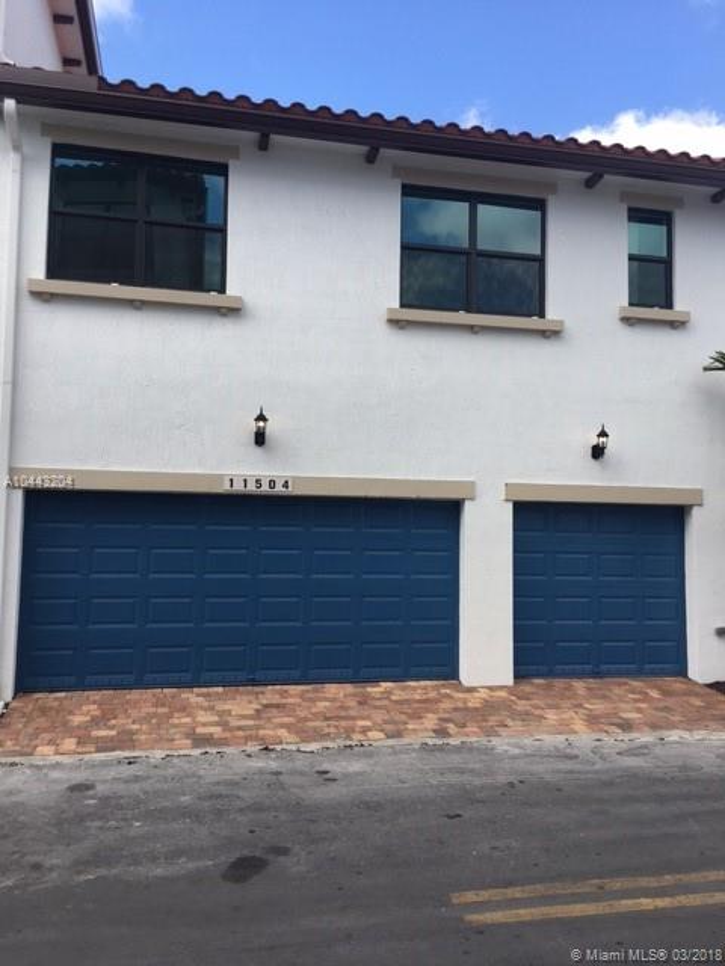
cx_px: 362
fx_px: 810
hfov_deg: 48.2
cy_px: 483
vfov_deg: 61.7
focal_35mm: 29
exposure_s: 1/615
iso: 25
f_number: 2.2
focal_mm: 4.15
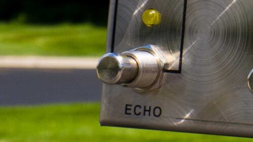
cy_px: -254
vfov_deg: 4.6
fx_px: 1725
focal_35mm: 257
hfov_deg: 7.8
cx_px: 596
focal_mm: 23
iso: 200
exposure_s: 1/320
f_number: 10
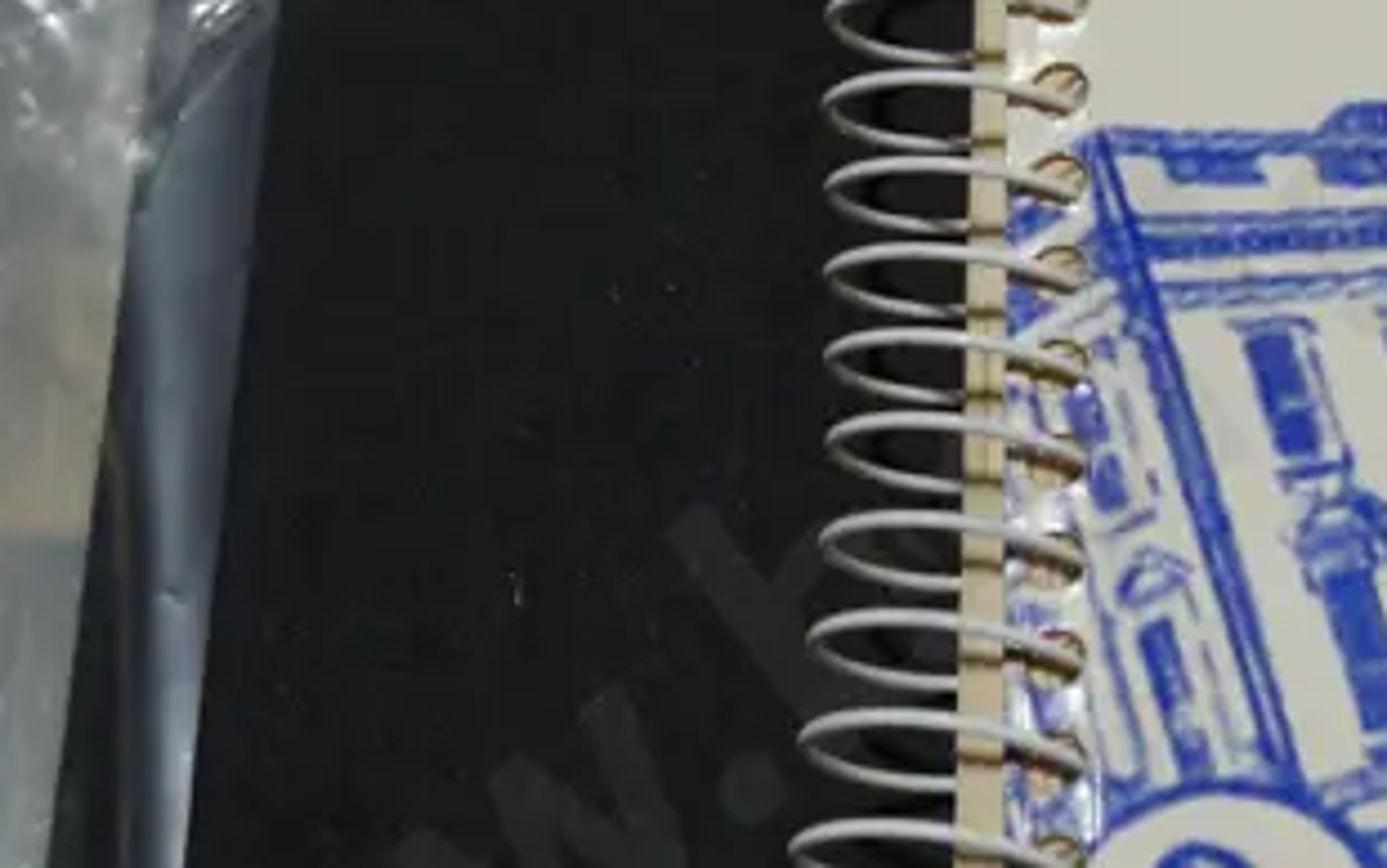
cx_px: 1754
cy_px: -56
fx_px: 5029
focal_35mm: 133
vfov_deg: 9.8
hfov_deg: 15.1
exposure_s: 1/125
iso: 200
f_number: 4.1
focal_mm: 19
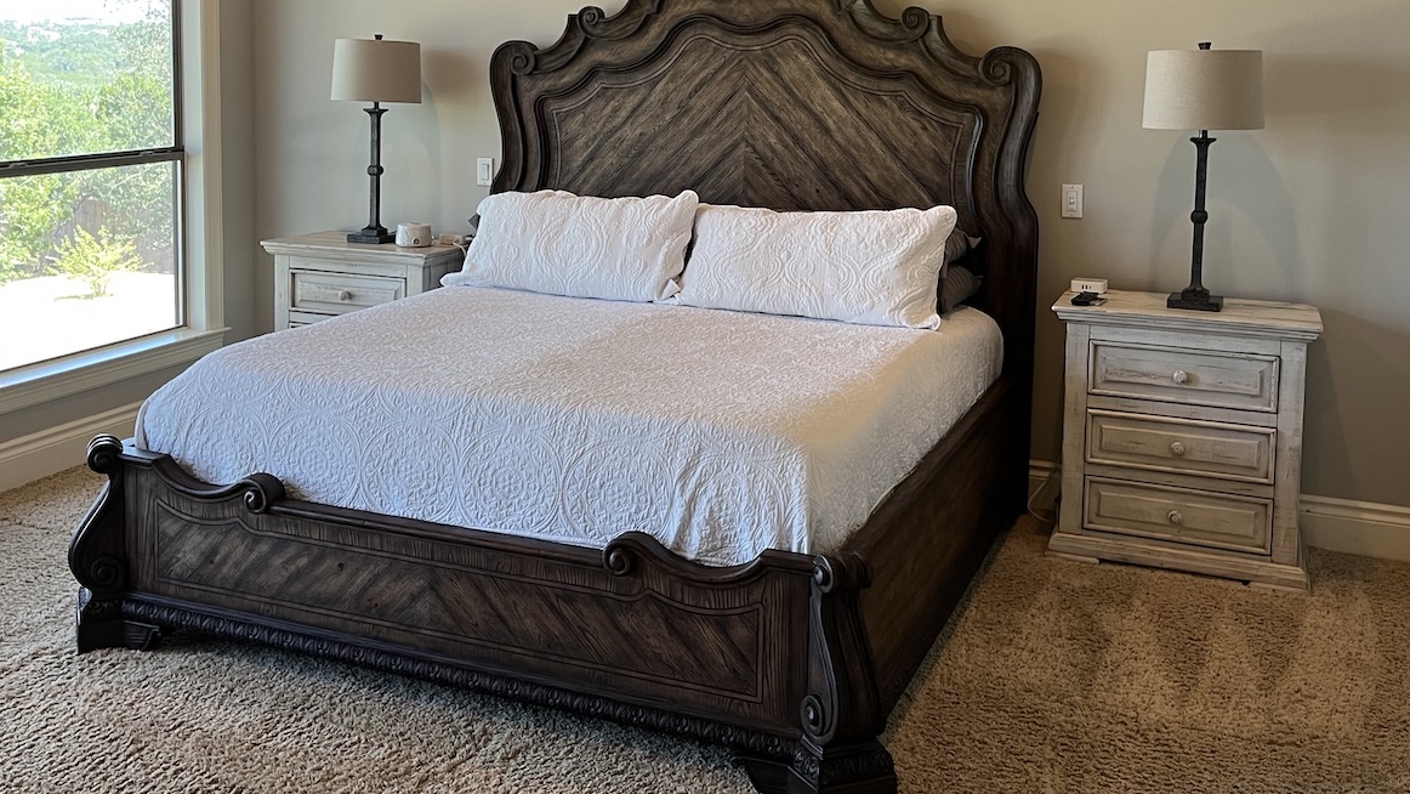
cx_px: 647
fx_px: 1458
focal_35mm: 39
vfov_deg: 29.7
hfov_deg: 51.5
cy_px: 151
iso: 80
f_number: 1.6
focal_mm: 5.1
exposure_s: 1/60
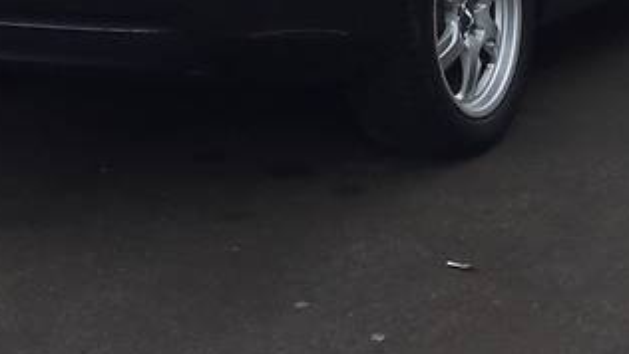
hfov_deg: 26.4
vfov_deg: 13.9
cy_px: -217
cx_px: 209
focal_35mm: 80
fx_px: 1335
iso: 32
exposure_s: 1/1319
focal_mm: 4.2
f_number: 2.2
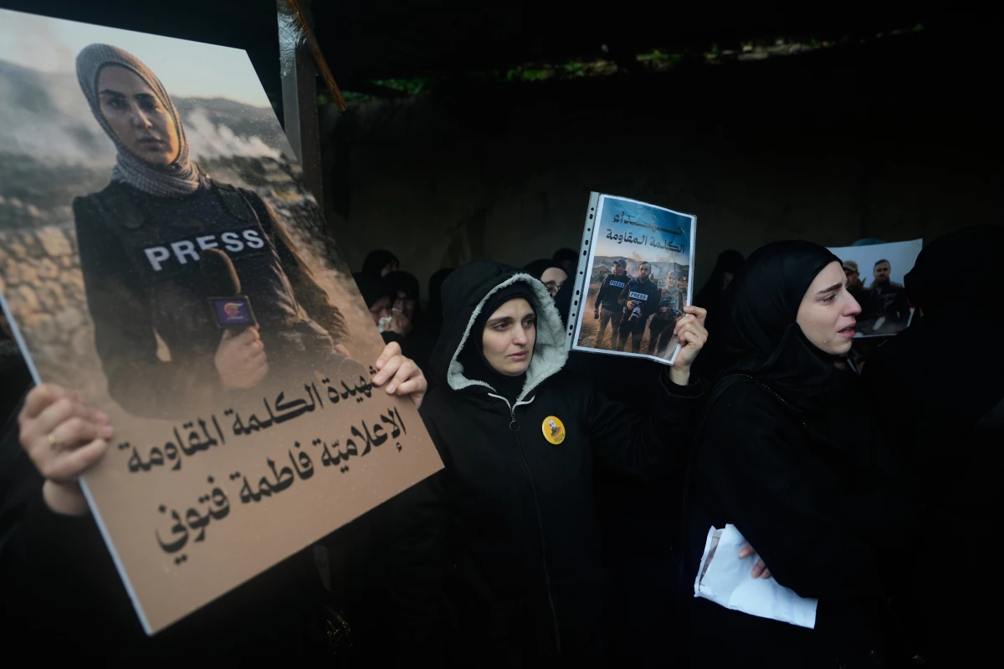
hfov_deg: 63.7
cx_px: 502
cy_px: 334
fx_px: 809
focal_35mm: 29
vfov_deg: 45.0
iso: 400
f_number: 2.8
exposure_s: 1/800
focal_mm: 29
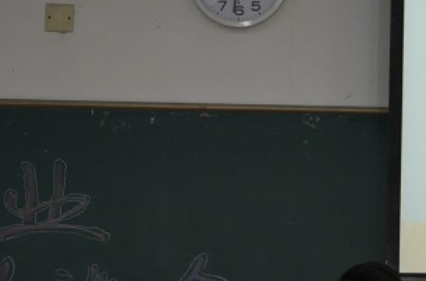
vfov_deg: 4.1
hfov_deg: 6.2
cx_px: 370
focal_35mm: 335
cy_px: 218
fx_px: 3953
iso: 800
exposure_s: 1/25
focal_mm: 105
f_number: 5.6
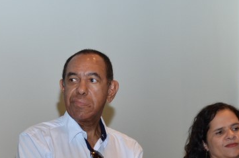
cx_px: -49
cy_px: 205
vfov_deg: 8.7
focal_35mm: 154
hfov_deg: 13.0
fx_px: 1019
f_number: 4.2
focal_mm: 32
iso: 800
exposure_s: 1/60
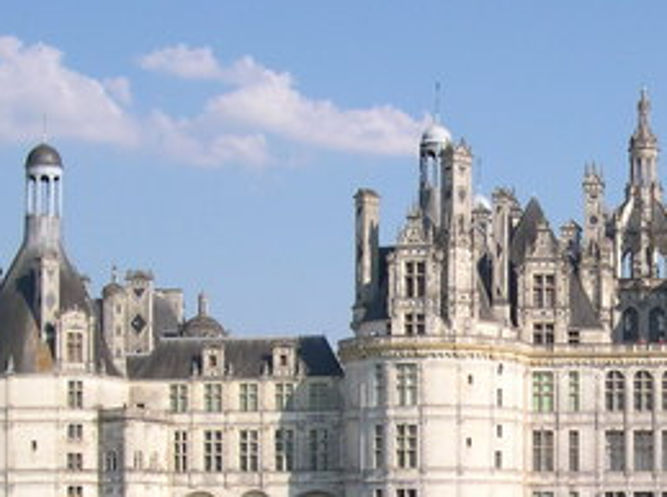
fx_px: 1807
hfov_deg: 20.4
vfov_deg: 15.3
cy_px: 543
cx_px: 636
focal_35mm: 94
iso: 100
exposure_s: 1/199
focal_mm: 8
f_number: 7.6
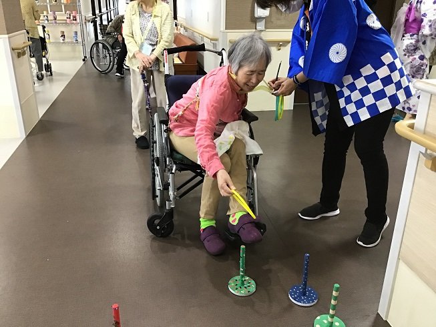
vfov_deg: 45.5
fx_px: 391
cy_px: 164
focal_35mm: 31
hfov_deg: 58.3
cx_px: 218
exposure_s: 1/30
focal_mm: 3.3
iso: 125
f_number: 2.4
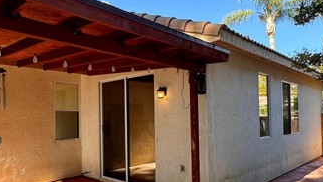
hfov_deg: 63.4
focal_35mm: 30
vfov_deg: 38.8
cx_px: 121
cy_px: 112
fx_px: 257
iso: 40
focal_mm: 2.22
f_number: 2.2
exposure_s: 1/121
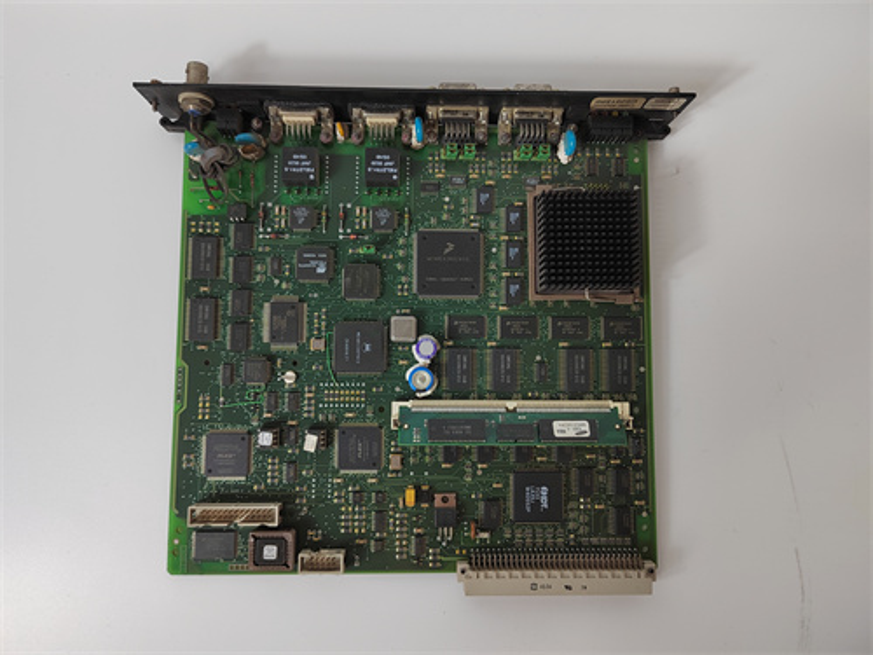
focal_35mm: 23
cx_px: 436
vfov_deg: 58.9
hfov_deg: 73.9
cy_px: 328
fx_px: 580
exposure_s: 1/100
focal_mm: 5.52
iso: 619
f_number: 1.9
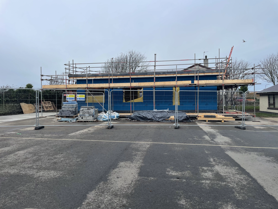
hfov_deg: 67.3
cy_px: 104
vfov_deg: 53.1
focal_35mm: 26
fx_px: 209
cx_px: 139
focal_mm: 4.2
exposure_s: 1/1221
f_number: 1.6
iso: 32
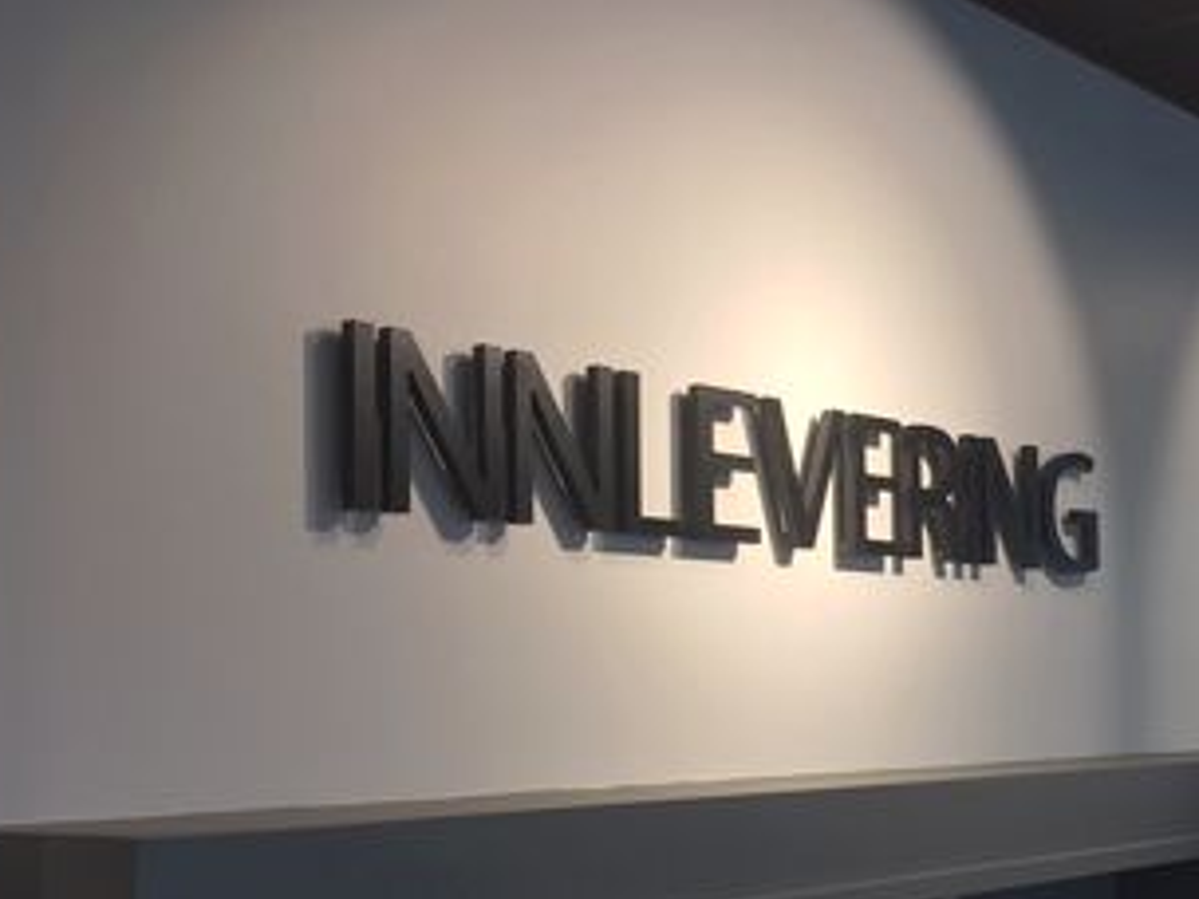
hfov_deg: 34.9
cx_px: 972
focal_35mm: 53
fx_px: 1836
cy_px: 627
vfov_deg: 27.3
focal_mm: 4.15
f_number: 2.2
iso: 32
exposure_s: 1/50
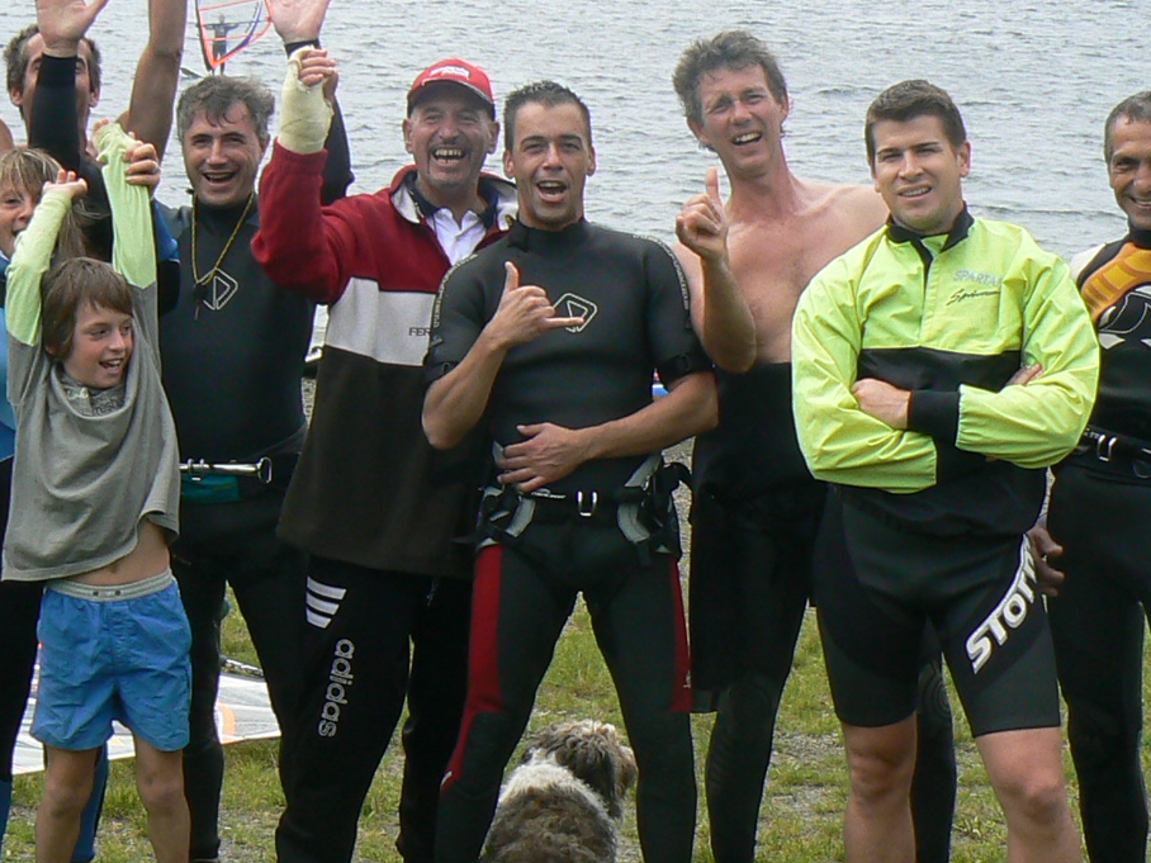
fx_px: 2926
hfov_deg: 22.1
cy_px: 419
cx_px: 308
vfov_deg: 16.8
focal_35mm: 88
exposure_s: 1/320
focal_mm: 6
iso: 80
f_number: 5.6
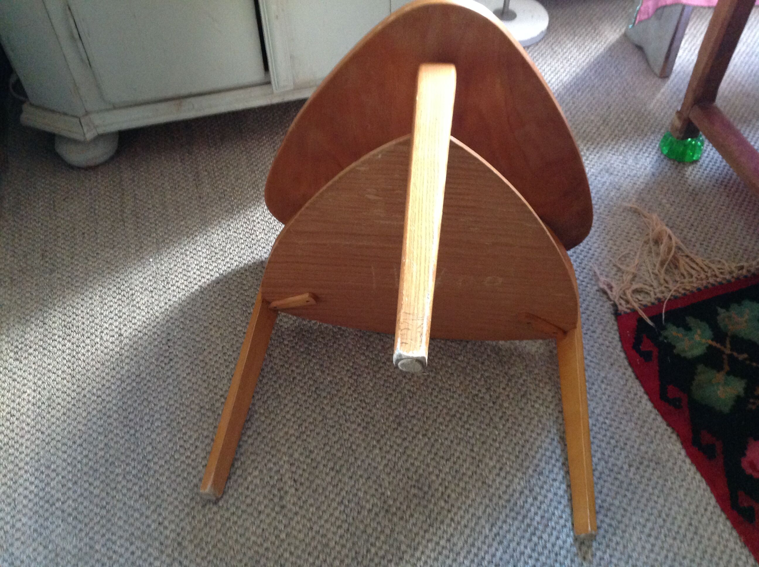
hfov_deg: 52.7
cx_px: 380
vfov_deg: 40.6
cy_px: 284
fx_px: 766
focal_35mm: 35
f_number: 2.4
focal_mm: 4.28
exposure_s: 1/15
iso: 400
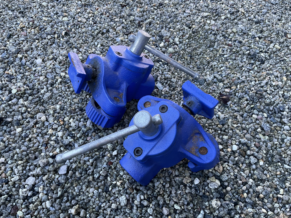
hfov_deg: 61.7
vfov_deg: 48.2
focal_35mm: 29
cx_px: 146
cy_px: 109
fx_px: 244
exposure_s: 1/60
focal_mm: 3
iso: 100
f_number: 1.8
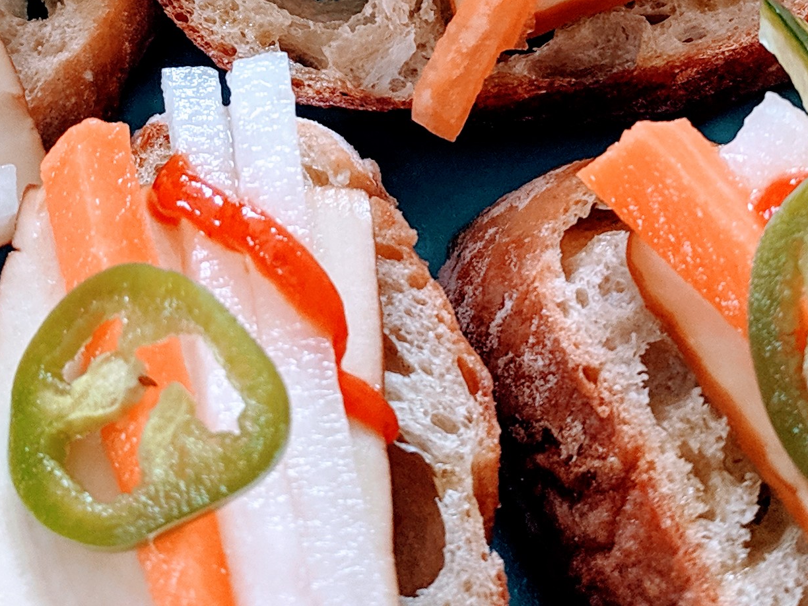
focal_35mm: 86
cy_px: -60
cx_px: 358
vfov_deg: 16.6
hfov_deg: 22.7
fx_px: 2007
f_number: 2
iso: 249
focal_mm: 4.67
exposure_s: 1/60
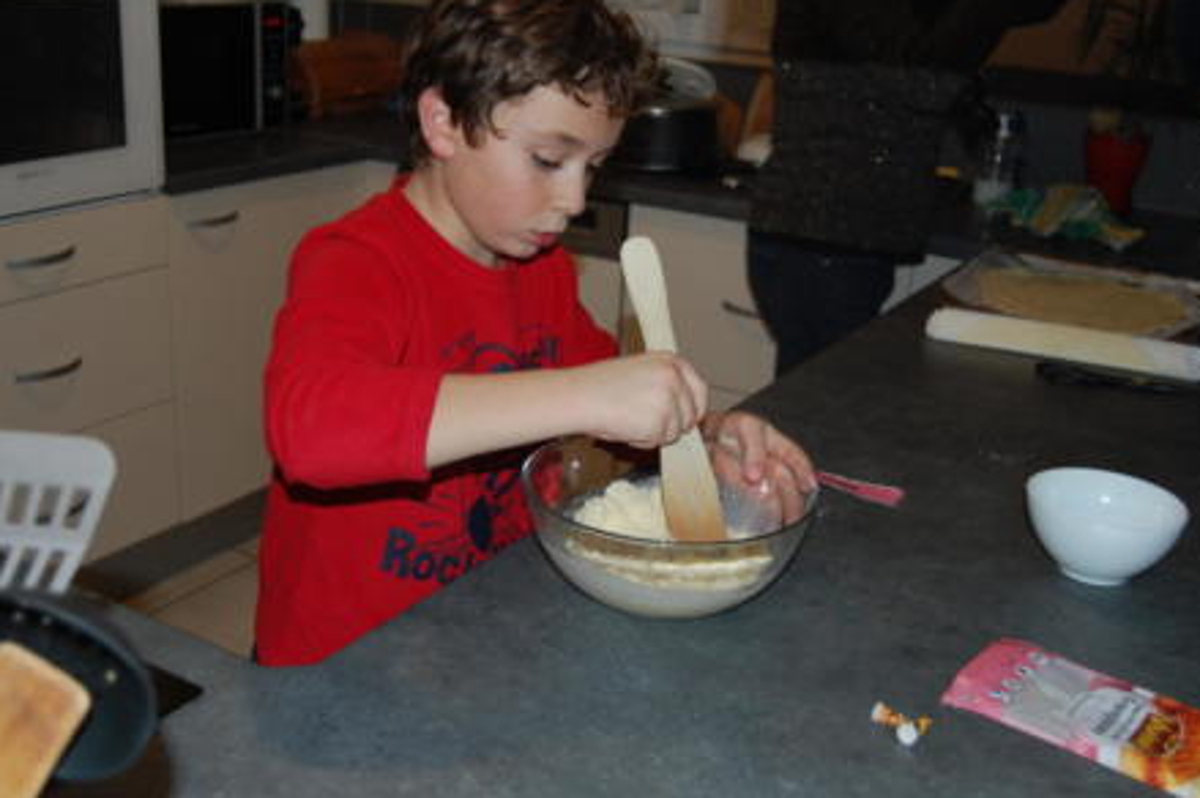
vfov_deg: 32.6
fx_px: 1366
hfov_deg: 47.4
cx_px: 547
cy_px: 381
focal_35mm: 41
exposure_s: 1/60
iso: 400
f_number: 4
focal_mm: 24
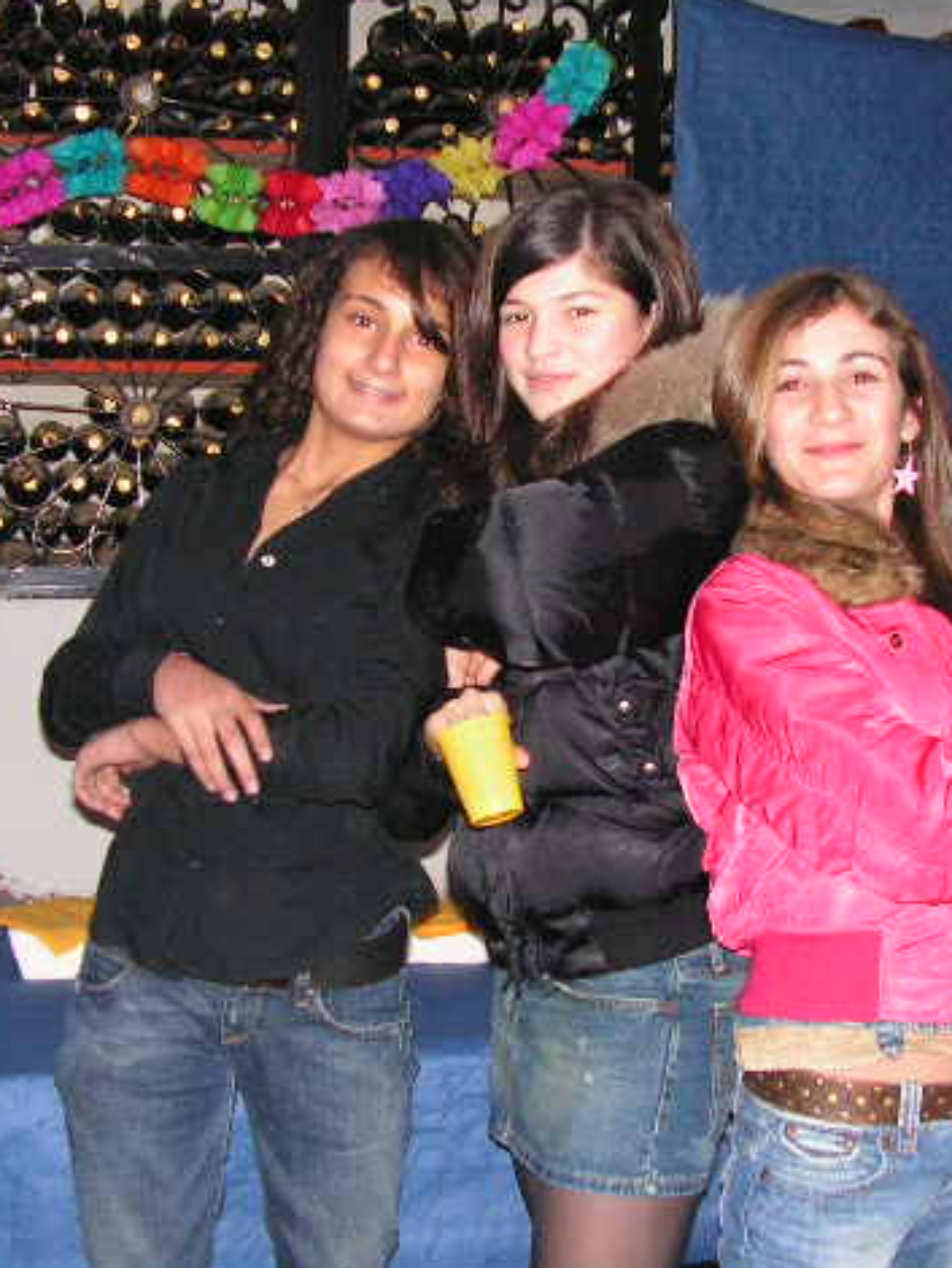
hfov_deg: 29.5
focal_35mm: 49
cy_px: 634
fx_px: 1795
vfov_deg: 38.9
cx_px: 615
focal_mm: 6
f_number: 3.2
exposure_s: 1/40
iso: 200
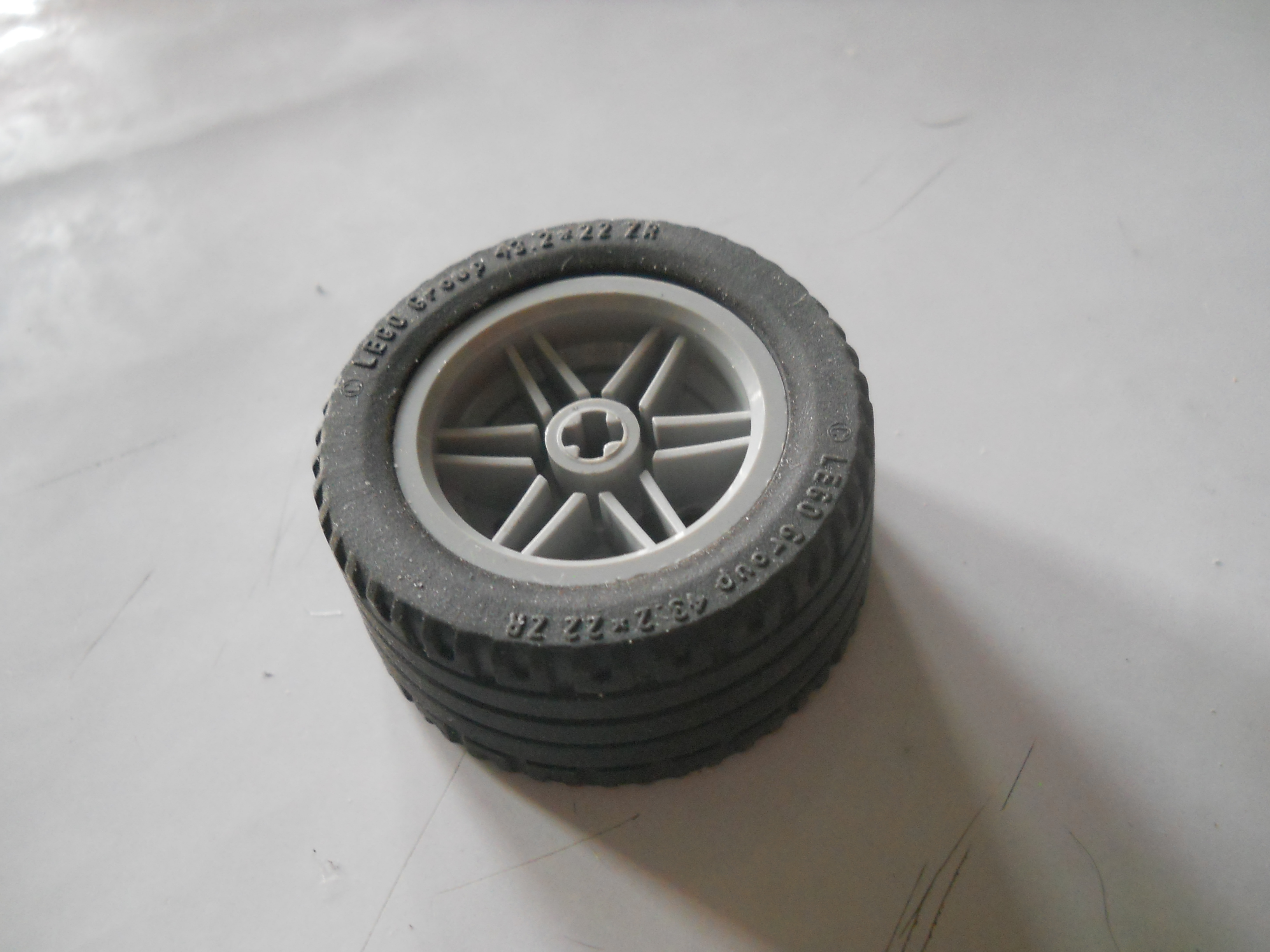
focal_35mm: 41
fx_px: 1504
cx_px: 635
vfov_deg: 35.1
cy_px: 476
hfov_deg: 45.8
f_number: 3.1
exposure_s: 1/40
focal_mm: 6.72
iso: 400
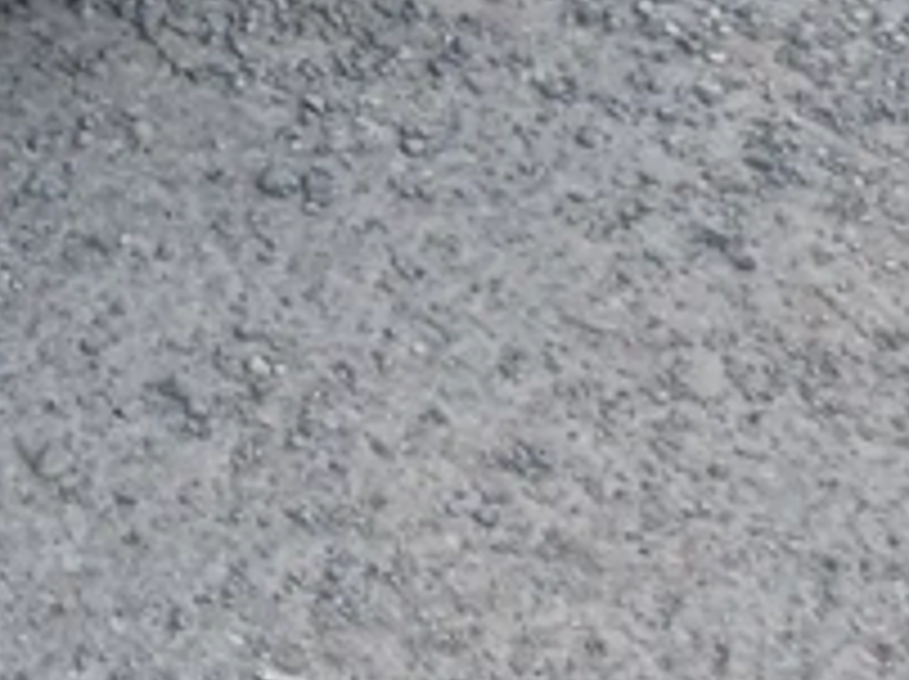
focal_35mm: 114
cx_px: -909
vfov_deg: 12.3
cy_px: -347
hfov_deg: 14.4
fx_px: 2990
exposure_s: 1/100
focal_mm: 5.4
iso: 800
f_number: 1.8
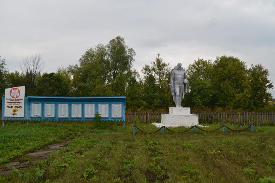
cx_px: 138
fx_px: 275
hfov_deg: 53.1
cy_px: 92
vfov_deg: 36.9
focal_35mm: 36
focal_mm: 24
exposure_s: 1/125
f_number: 5.6
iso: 110
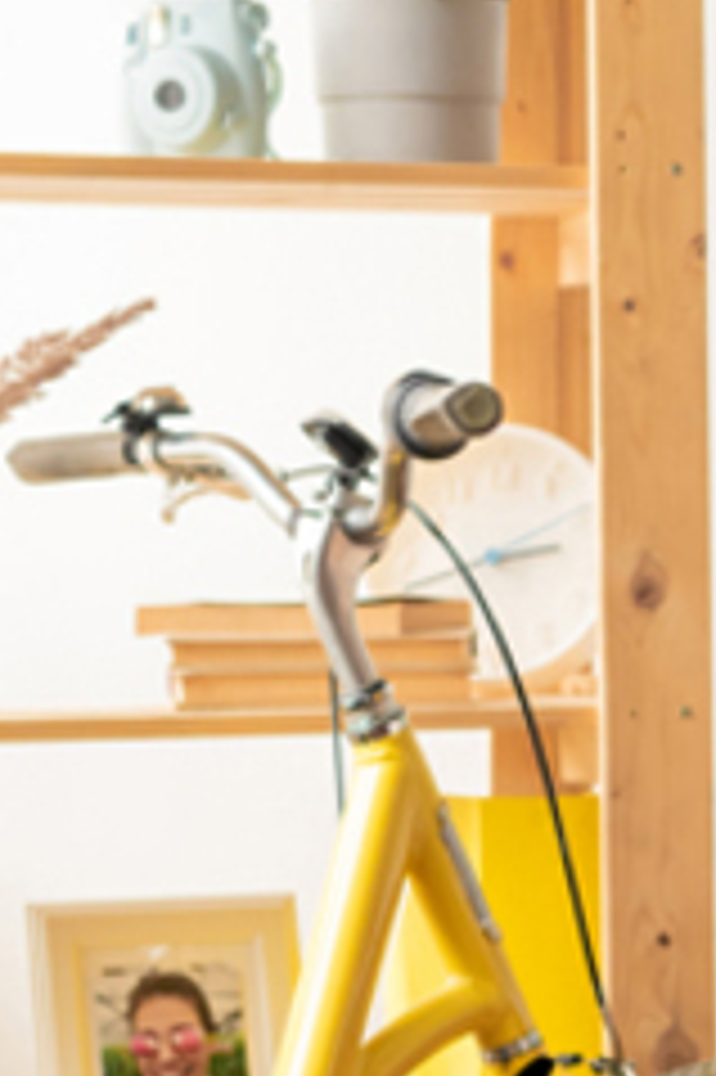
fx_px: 4959
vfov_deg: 12.3
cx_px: 1342
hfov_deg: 7.9
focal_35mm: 166
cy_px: 1017
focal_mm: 50
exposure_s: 1/160
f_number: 2.8
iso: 640
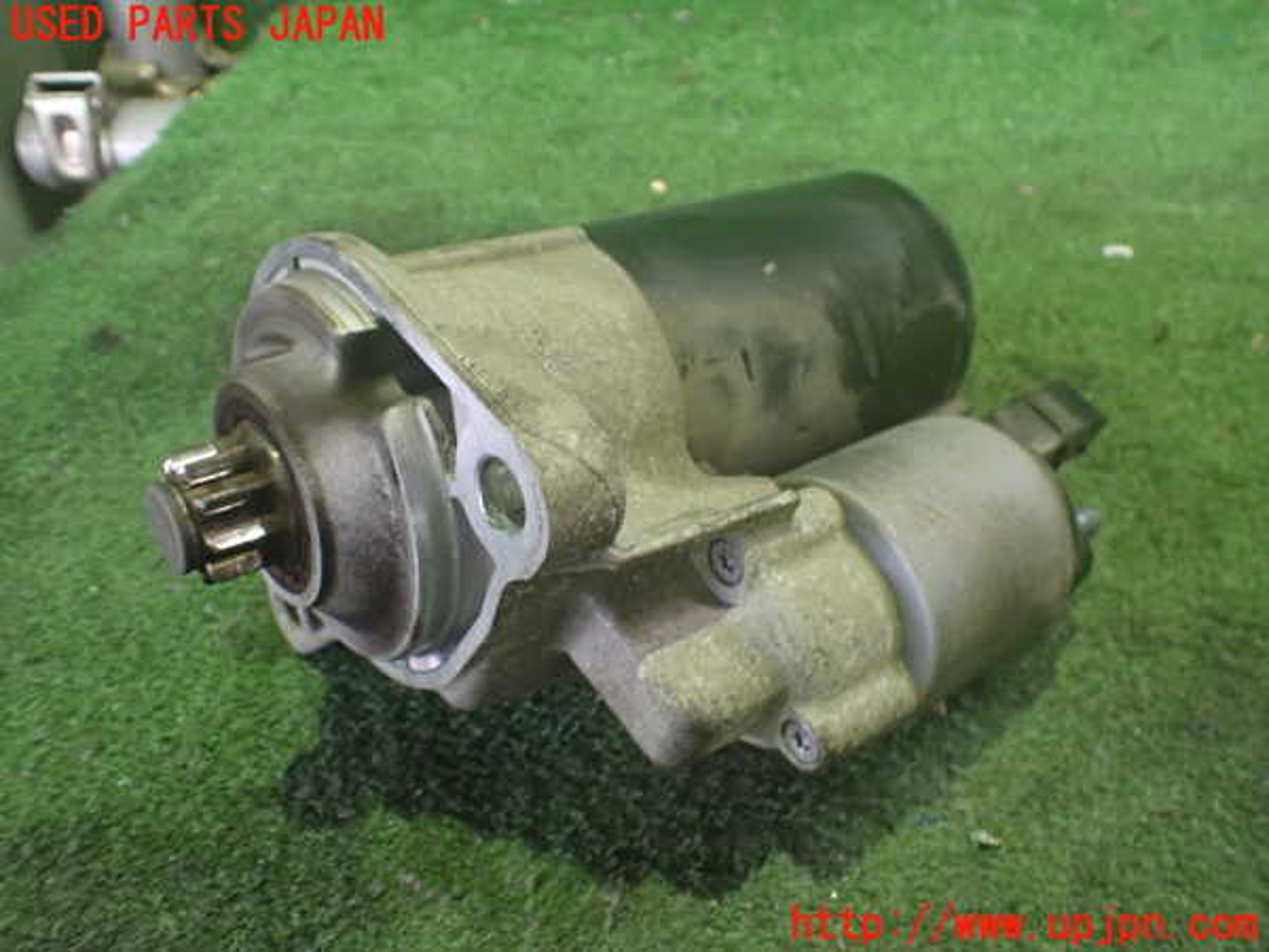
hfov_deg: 60.0
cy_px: 476
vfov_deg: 46.8
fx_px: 1100
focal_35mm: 30
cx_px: 634
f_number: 2.3
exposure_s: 1/30
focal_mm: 5.4
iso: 800
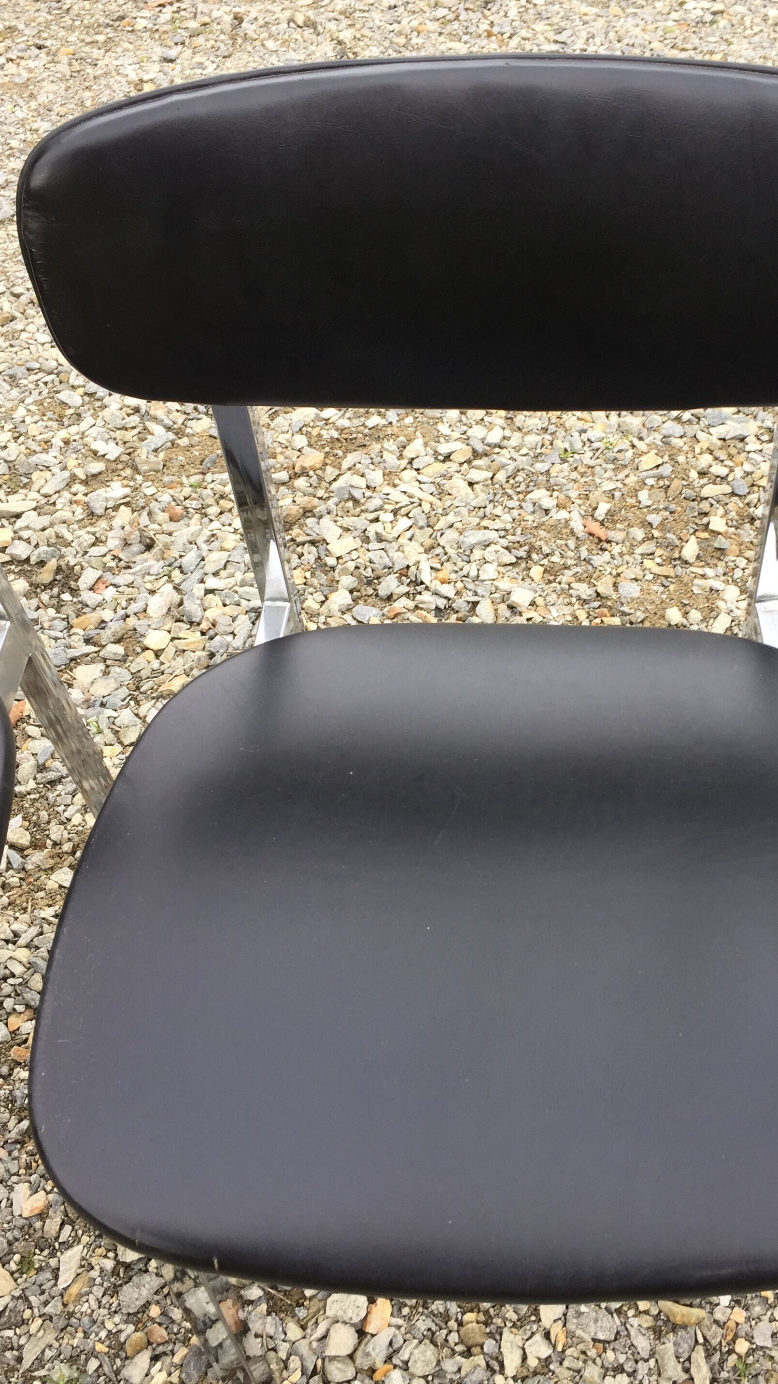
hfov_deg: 32.5
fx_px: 1321
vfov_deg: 55.3
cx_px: 534
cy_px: 651
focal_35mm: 36
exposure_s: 1/100
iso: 32
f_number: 2.2
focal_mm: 4.15
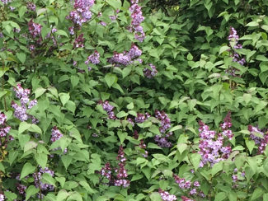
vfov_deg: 13.8
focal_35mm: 107
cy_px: 161
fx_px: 829
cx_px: -34
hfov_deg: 17.7
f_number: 2.2
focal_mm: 4.15
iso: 50
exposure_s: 1/100
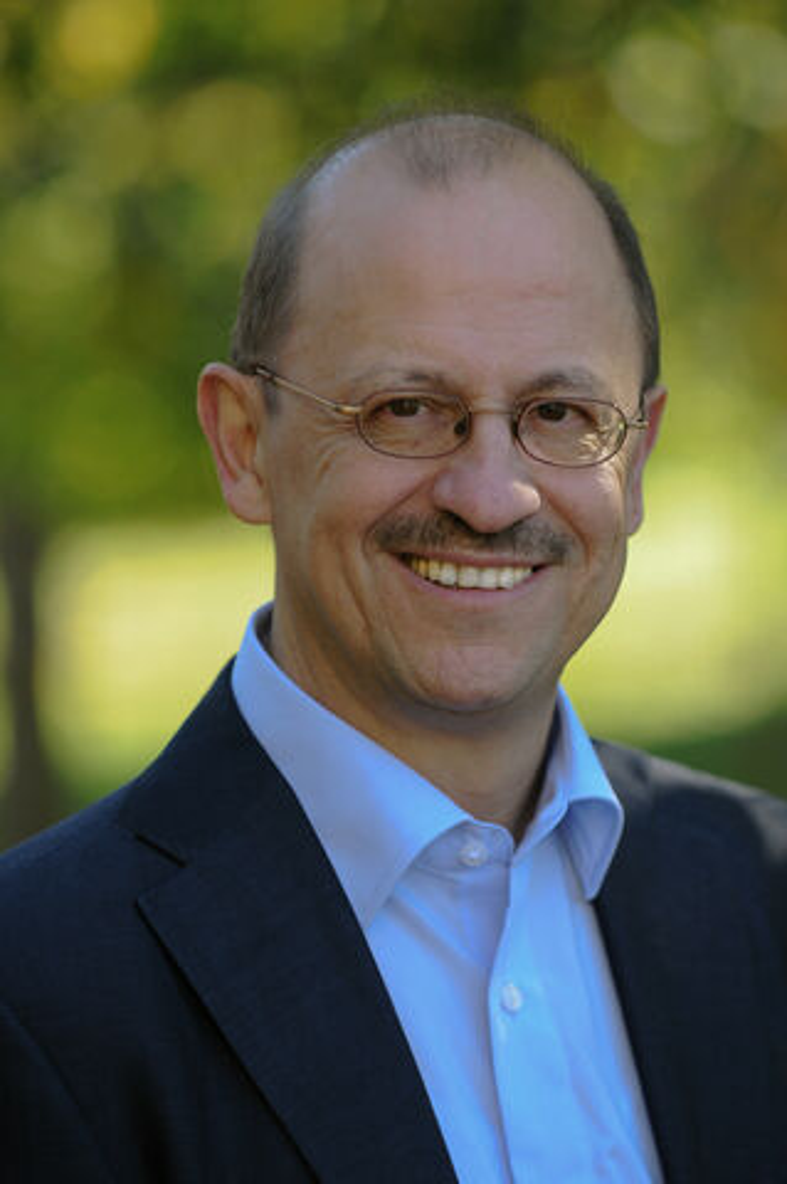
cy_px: 592
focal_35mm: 232
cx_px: 394
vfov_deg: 8.9
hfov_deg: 5.9
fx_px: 7640
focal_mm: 155
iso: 200
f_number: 2.8
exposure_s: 1/400
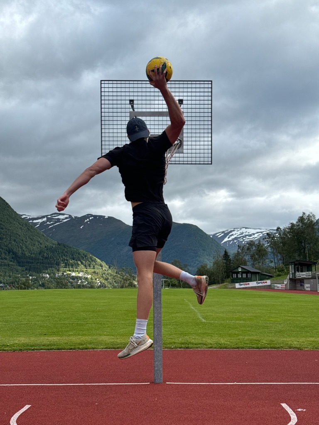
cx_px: 160
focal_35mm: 48
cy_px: 212
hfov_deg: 30.3
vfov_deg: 39.7
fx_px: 590
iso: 64
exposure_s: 1/2252
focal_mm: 6.76
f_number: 1.78
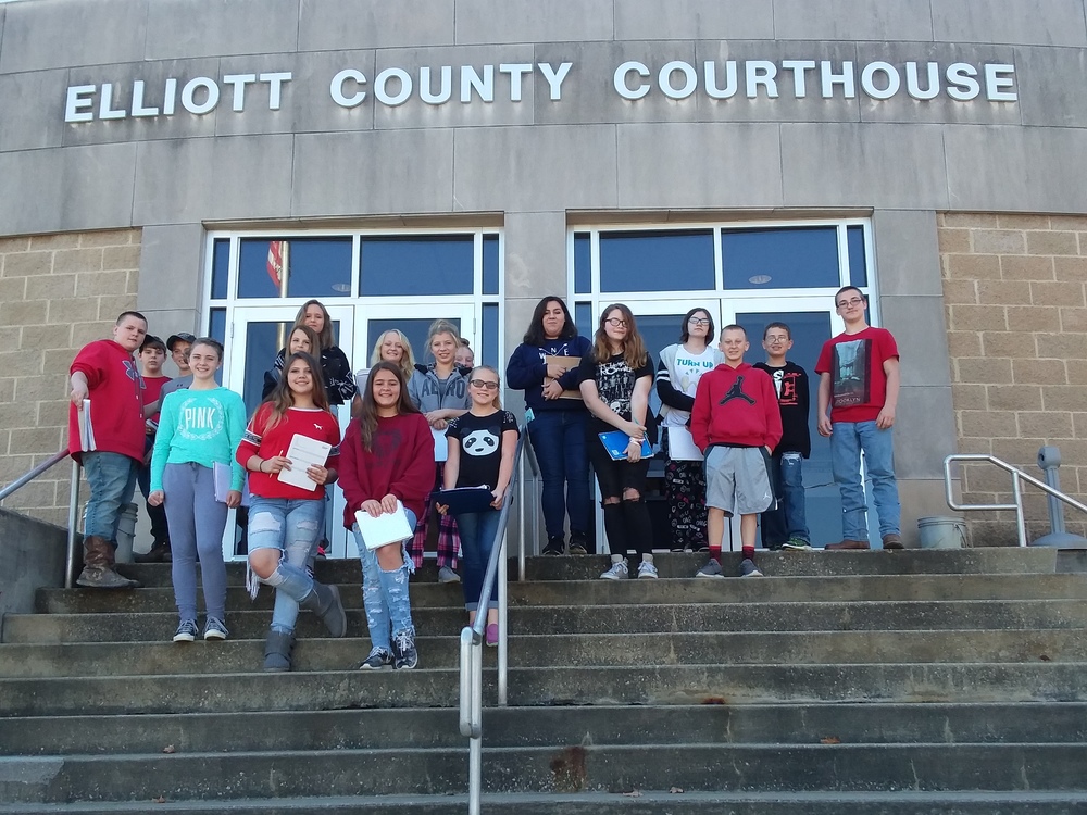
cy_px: 408
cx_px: 544
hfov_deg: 65.3
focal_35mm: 27
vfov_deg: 51.4
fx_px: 848
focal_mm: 2.91
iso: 50
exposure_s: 1/246
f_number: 1.9
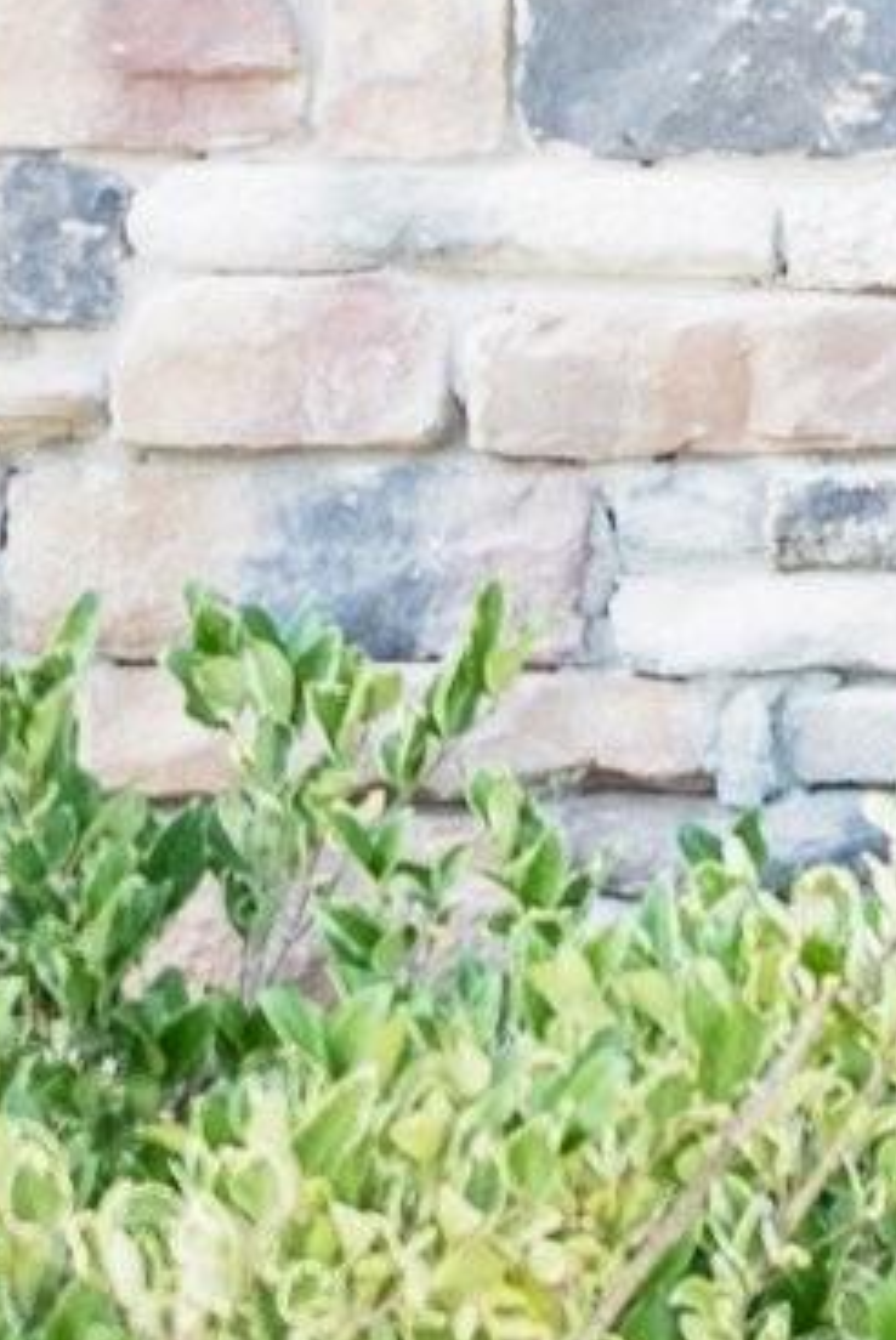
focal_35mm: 189
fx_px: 7042
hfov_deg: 6.5
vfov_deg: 10.4
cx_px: 2921
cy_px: -766
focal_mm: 34
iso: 100
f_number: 4
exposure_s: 1/60
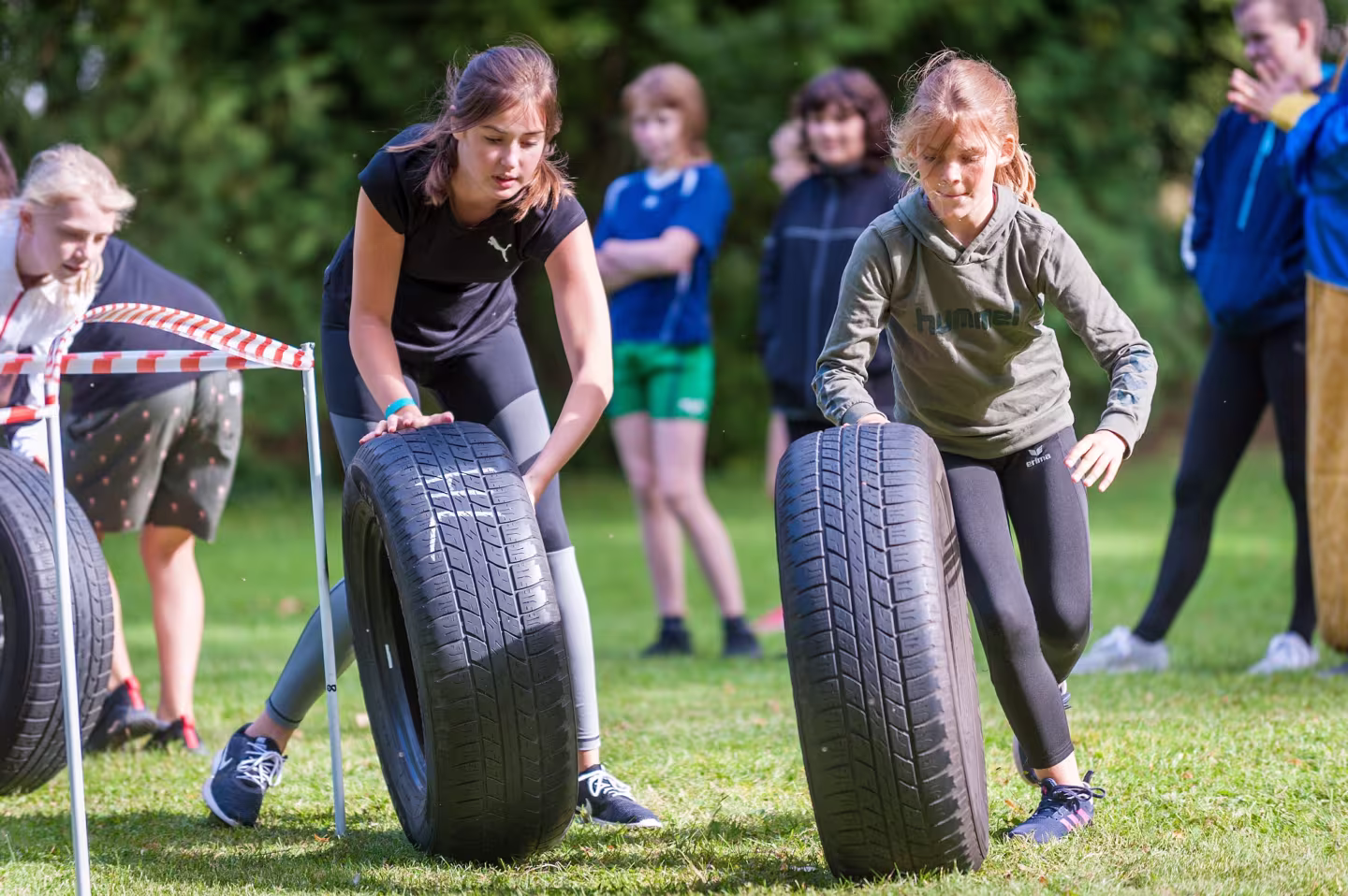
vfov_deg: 6.9
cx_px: 674
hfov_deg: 10.3
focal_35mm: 200
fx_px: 7484
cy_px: 448
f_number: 2.8
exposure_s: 1/1000
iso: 500
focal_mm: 200
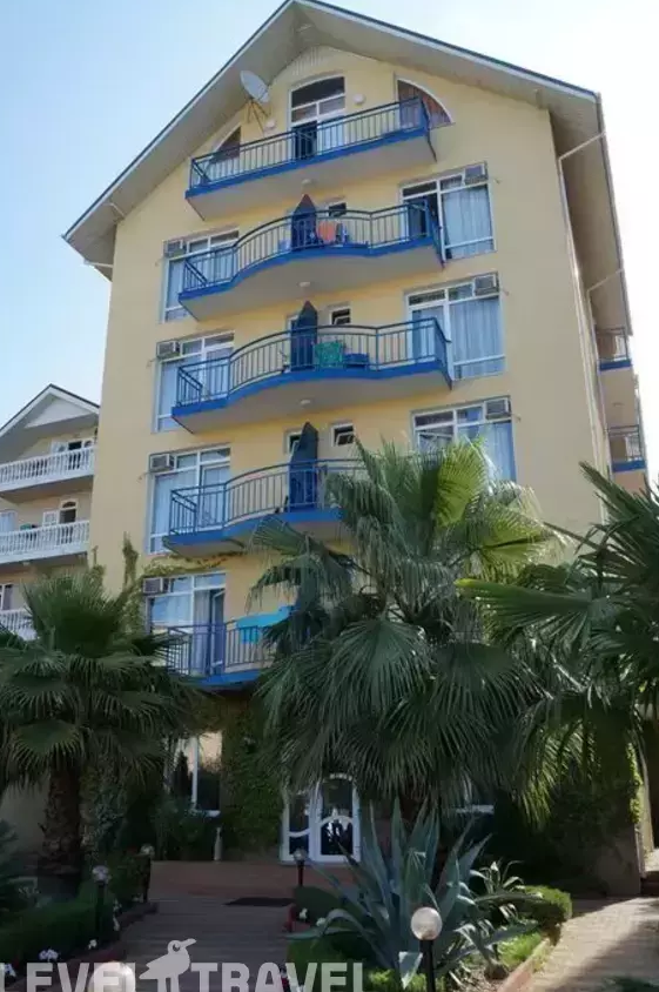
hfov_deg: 41.0
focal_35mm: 32
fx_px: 880
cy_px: 496
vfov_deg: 58.8
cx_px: 323
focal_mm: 20
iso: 100
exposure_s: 1/125
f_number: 8
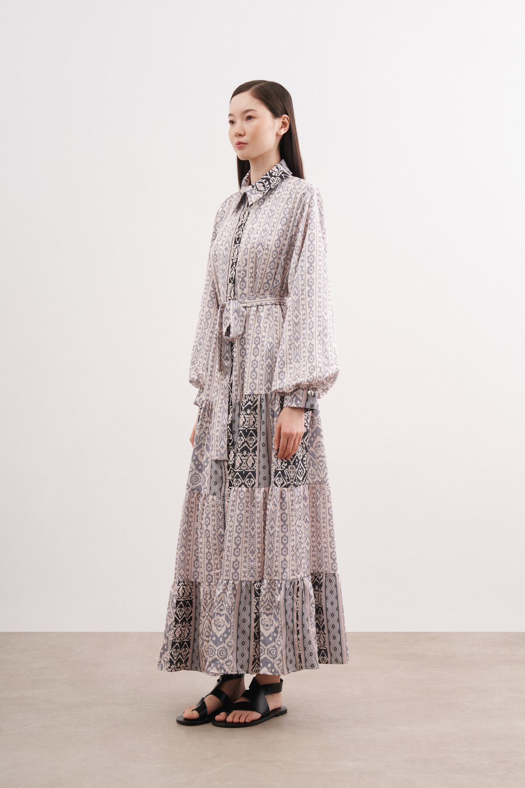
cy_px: 394
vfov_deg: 33.4
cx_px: 262
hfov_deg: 22.6
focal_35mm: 60
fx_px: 1312
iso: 400
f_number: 11
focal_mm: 60
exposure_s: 1/160
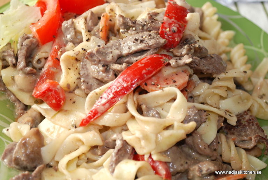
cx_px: 134
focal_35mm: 63
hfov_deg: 31.8
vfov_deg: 21.7
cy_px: 90
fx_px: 470
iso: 200
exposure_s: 1/10
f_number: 5.3
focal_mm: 42
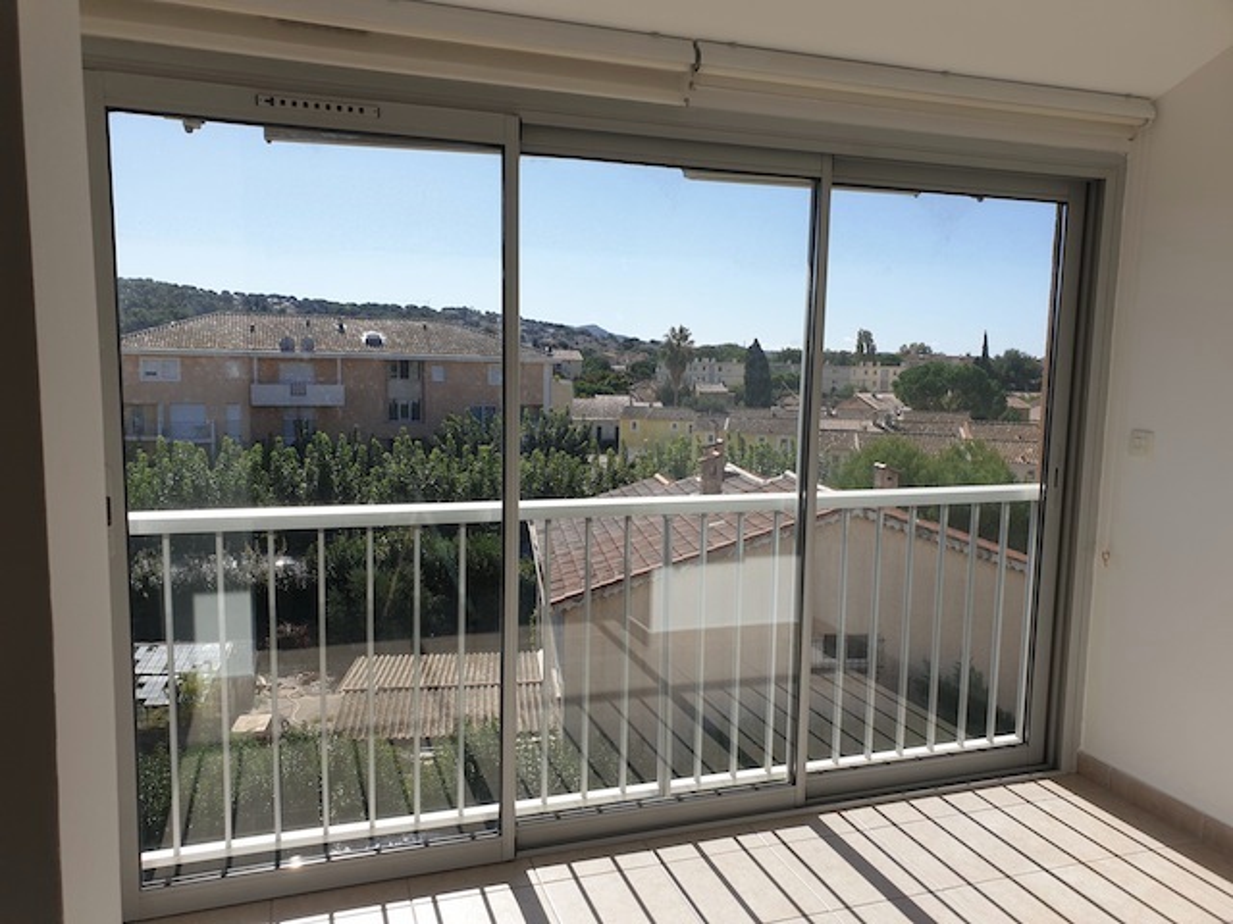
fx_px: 926
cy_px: 462
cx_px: 616
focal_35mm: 26
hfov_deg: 67.3
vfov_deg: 53.1
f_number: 2.4
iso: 50
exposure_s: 1/1568
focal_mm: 4.3
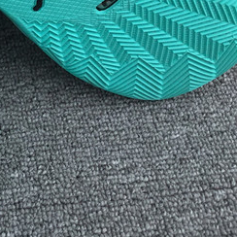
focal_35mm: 101
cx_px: -56
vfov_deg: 16.2
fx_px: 782
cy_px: -85
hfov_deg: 16.4
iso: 25
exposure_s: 1/895
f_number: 2.4
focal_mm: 3.3
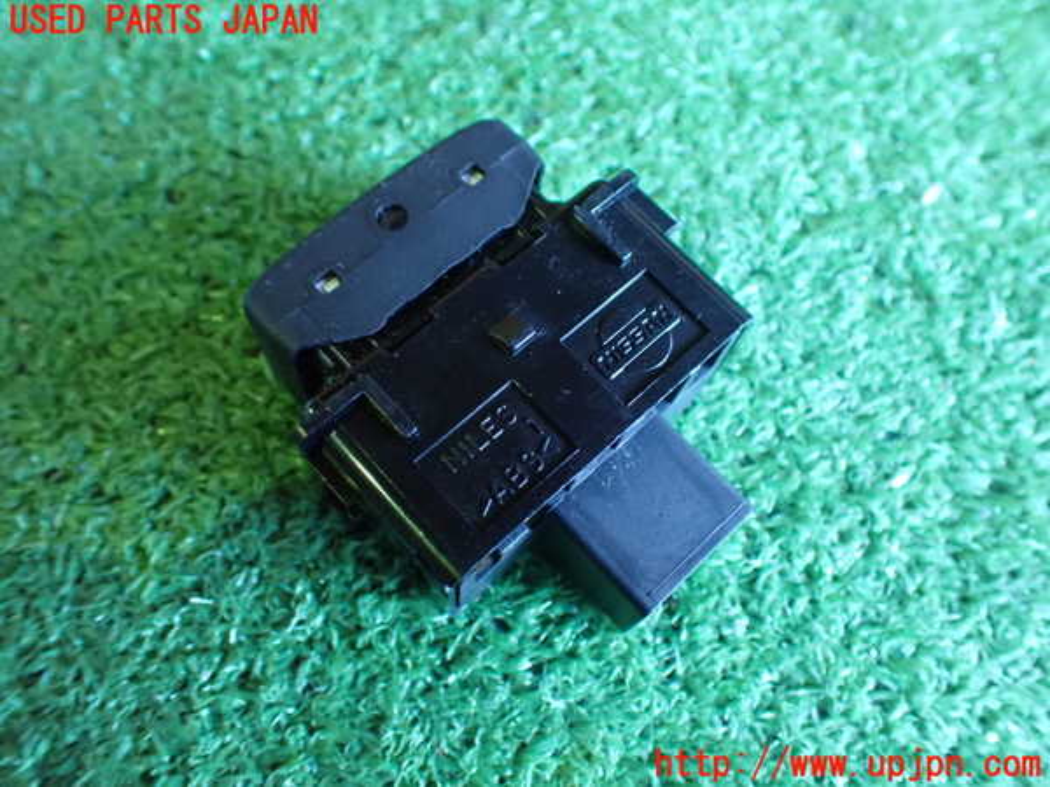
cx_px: 525
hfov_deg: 60.0
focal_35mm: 30
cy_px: 394
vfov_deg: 46.8
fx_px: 910
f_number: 2.3
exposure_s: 1/30
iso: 1250
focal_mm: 5.4
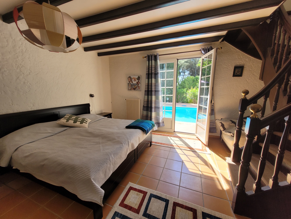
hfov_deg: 106.2
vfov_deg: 89.9
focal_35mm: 13
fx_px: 109
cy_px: 110
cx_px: 146
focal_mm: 1.74
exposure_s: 1/125
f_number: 2.2
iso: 40
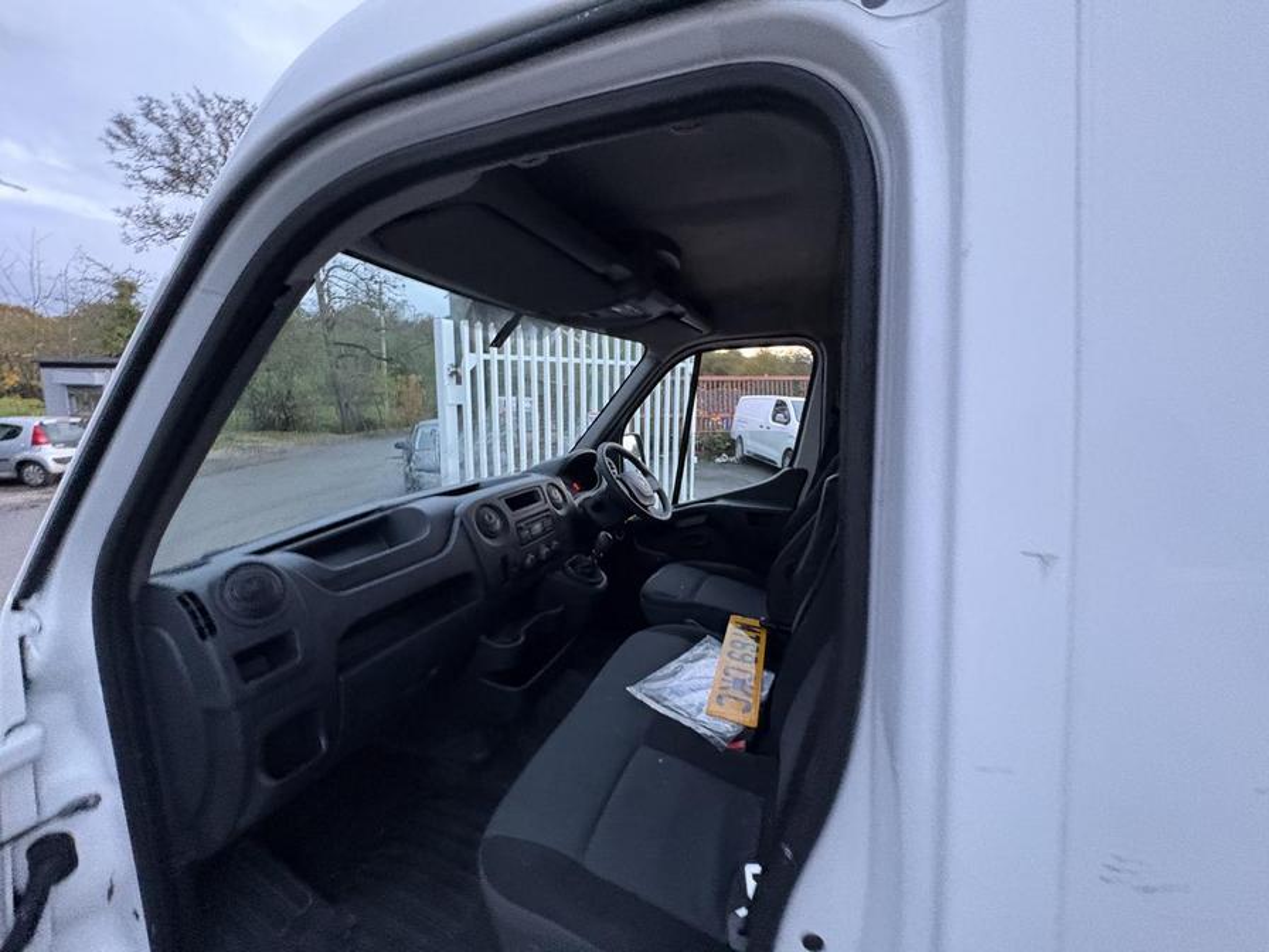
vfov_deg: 85.7
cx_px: 634
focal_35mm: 14
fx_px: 513
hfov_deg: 102.1
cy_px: 476
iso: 800
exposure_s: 1/60
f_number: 2.2
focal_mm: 2.22
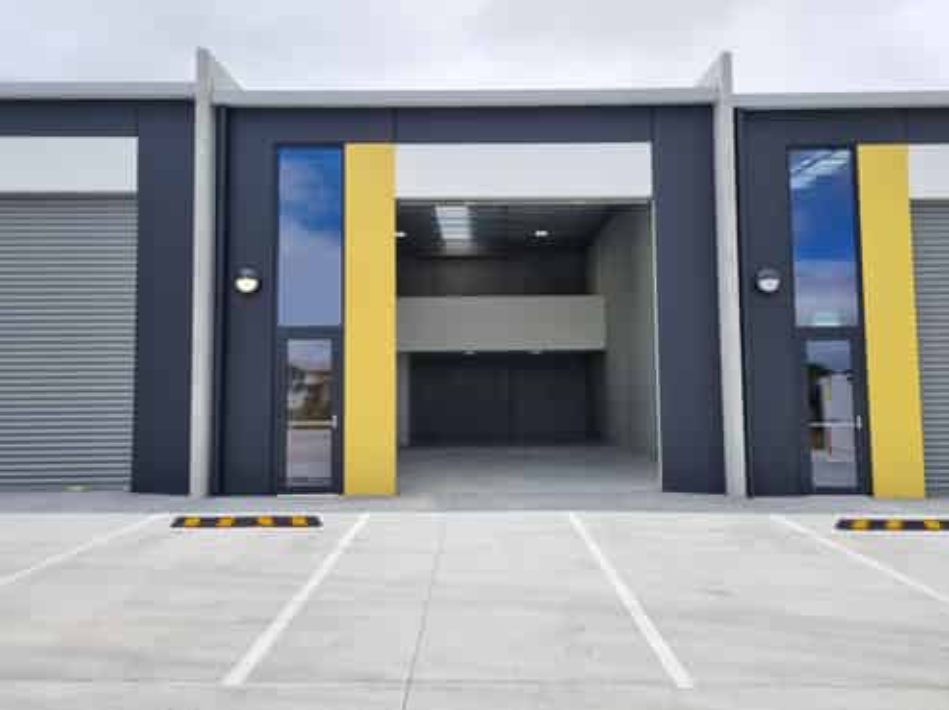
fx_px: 712
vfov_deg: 53.0
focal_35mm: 26
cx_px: 474
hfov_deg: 67.3
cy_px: 355
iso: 50
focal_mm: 5.4
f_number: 1.8
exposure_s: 1/2824
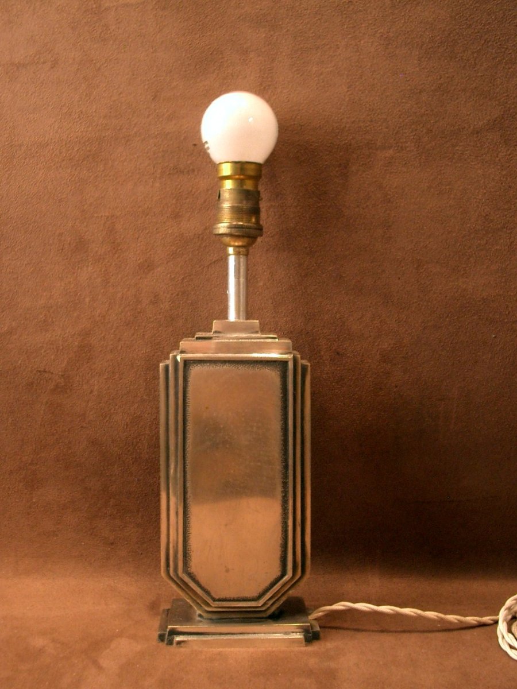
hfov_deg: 35.1
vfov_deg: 45.8
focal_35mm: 41
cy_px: 344
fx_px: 816
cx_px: 258
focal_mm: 6.8
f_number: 2.8
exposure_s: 1/40
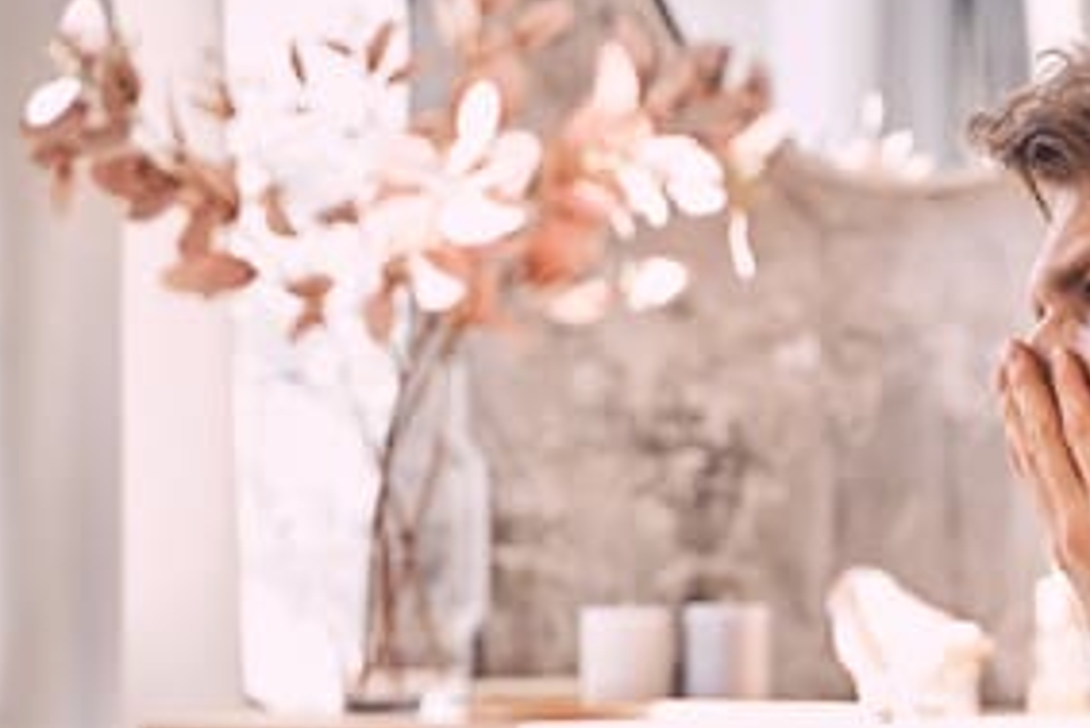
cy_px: 663
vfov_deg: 8.6
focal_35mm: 159
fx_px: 4816
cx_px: 928
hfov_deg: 12.8
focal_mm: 75
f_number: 3.2
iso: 160
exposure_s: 1/200
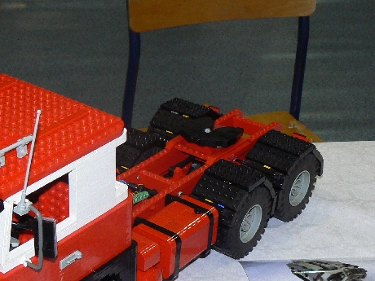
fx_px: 867
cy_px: 182
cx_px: 86
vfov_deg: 18.4
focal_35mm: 80
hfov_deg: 24.1
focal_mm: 7.7
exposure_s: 1/50
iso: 100
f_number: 2.8
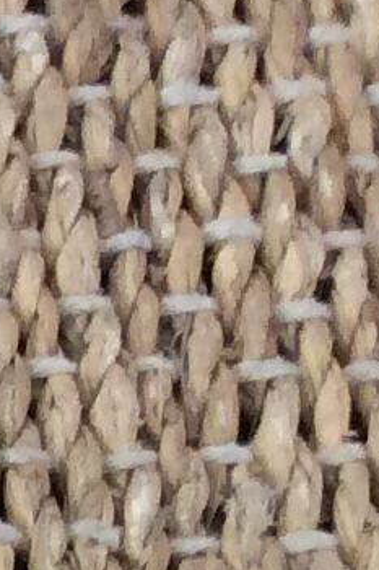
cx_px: -1562
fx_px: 3888
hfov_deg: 4.6
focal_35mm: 246
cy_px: 1541
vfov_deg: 7.6
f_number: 2.4
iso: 100
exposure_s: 1/24
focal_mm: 3.3
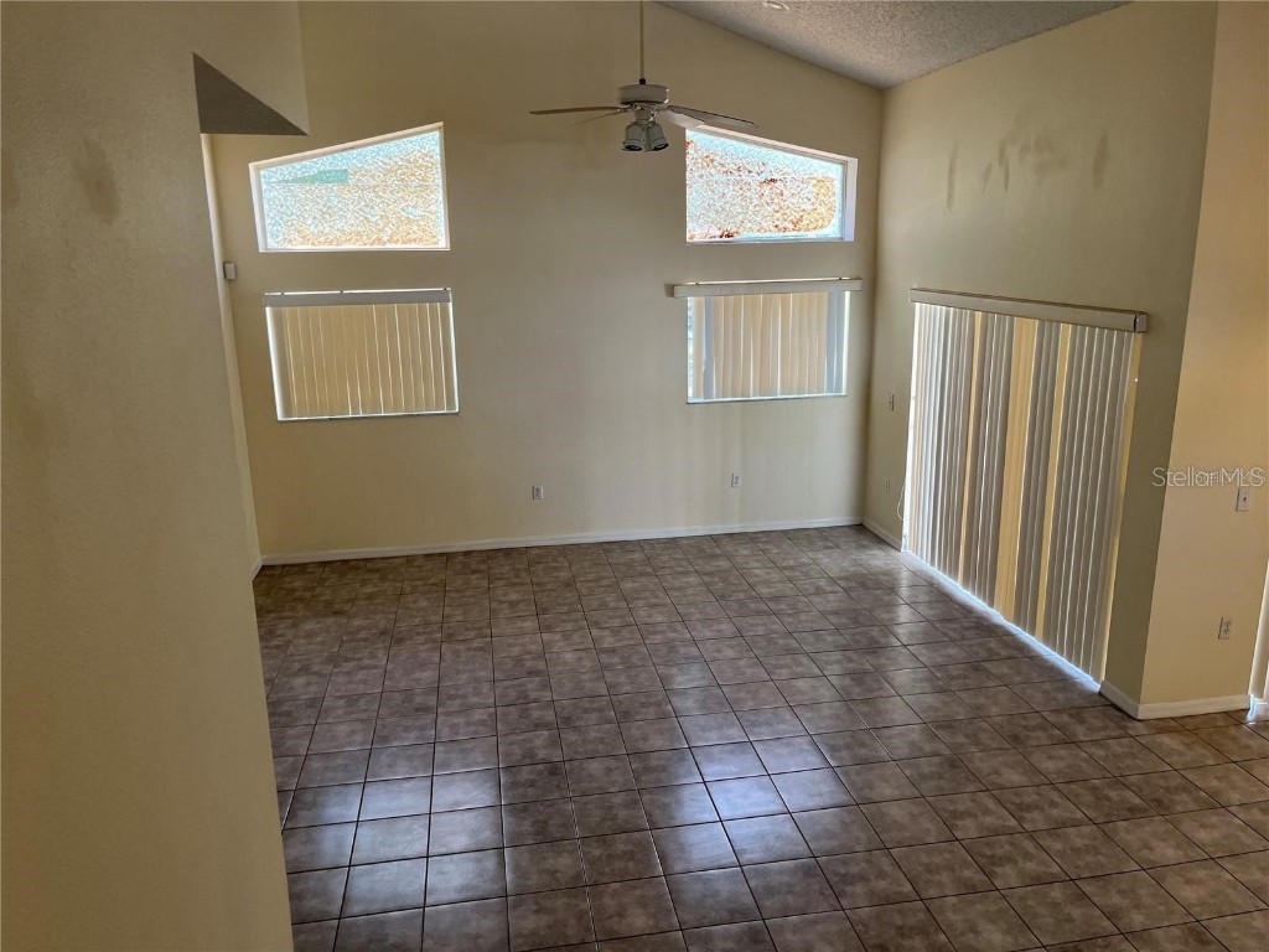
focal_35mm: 26
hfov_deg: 67.3
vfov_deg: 53.1
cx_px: 634
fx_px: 953
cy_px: 476
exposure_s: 1/120
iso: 125
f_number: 1.6
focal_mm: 5.1
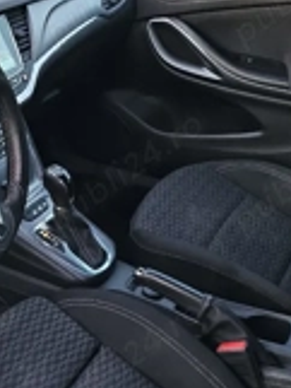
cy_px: 202
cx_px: -14
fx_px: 638
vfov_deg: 33.8
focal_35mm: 57
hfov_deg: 24.3
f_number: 1.7
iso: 1250
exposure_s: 1/25.1
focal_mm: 6.3
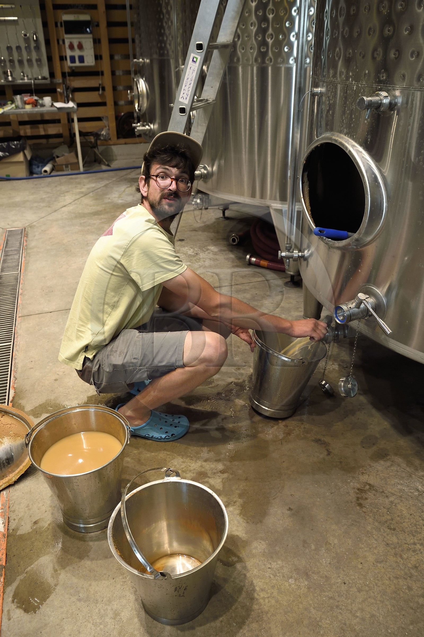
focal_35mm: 30
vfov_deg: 62.0
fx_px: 530
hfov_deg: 43.6
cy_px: 318
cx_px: 212
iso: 1600
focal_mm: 30
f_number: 5.6
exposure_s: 1/60
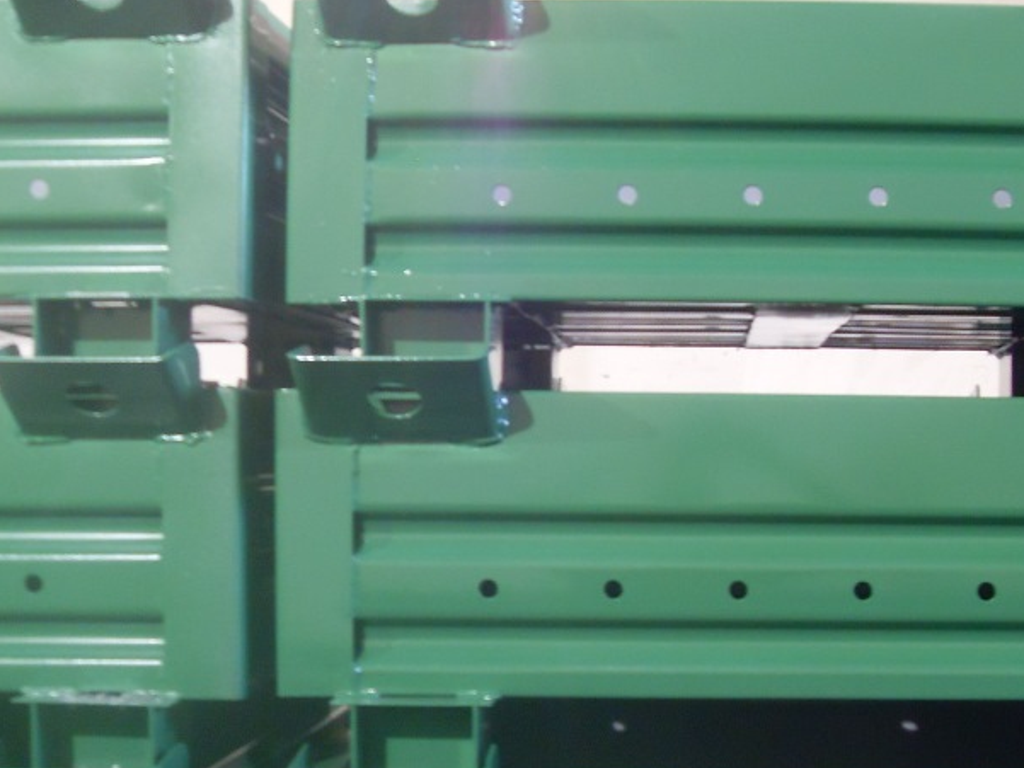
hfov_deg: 30.1
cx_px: 787
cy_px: 538
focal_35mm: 63
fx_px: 1864
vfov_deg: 23.1
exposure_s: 1/6
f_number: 2.8
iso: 200
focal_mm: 6.3
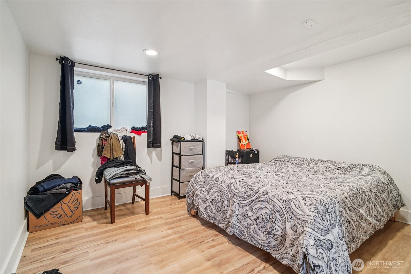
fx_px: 183
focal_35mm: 16
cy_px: 137
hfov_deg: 96.7
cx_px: 206
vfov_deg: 73.7
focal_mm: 16
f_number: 8
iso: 1600
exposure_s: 1/15
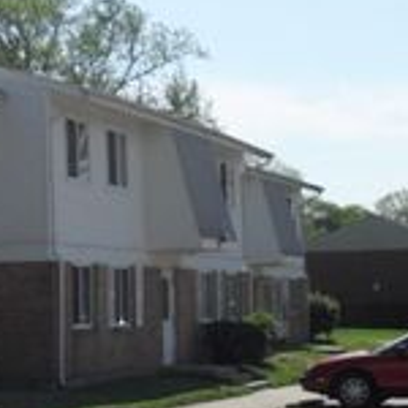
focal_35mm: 103
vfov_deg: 16.9
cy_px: 214
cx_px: -253
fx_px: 1373
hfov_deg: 15.3
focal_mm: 6.2
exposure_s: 1/250
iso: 100
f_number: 8.9
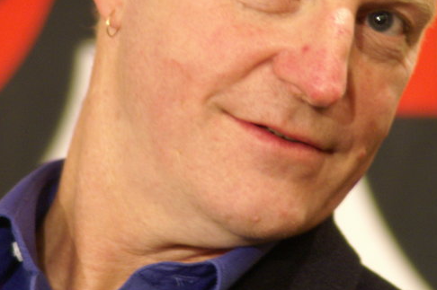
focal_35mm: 1234
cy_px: 52
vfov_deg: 1.1
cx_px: 233
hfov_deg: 1.7
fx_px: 14964
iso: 800
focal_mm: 400
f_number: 5.6
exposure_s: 1/8
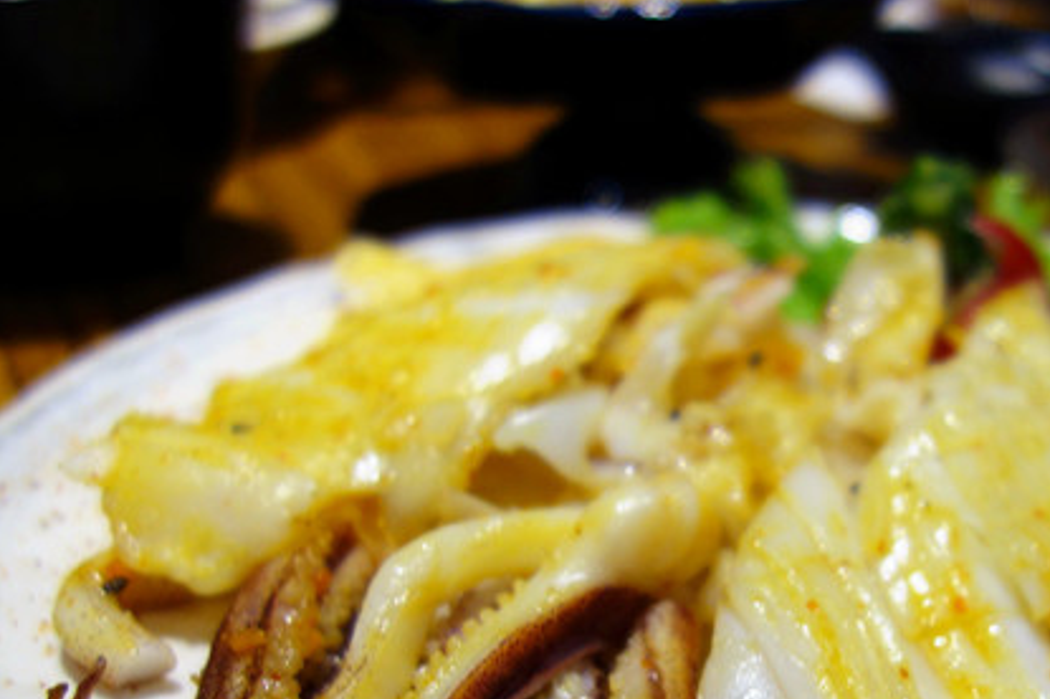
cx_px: 767
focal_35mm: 54
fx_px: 1574
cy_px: 614
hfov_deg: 36.2
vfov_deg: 24.4
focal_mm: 10.4
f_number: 1.8
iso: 160
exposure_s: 1/30
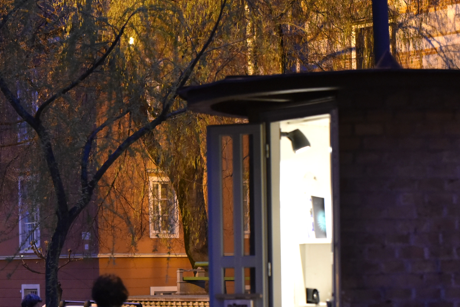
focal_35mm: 163
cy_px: 331
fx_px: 2083
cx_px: 103
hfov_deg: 12.6
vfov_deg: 8.4
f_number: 2.8
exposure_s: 1/40
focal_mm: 70
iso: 3200
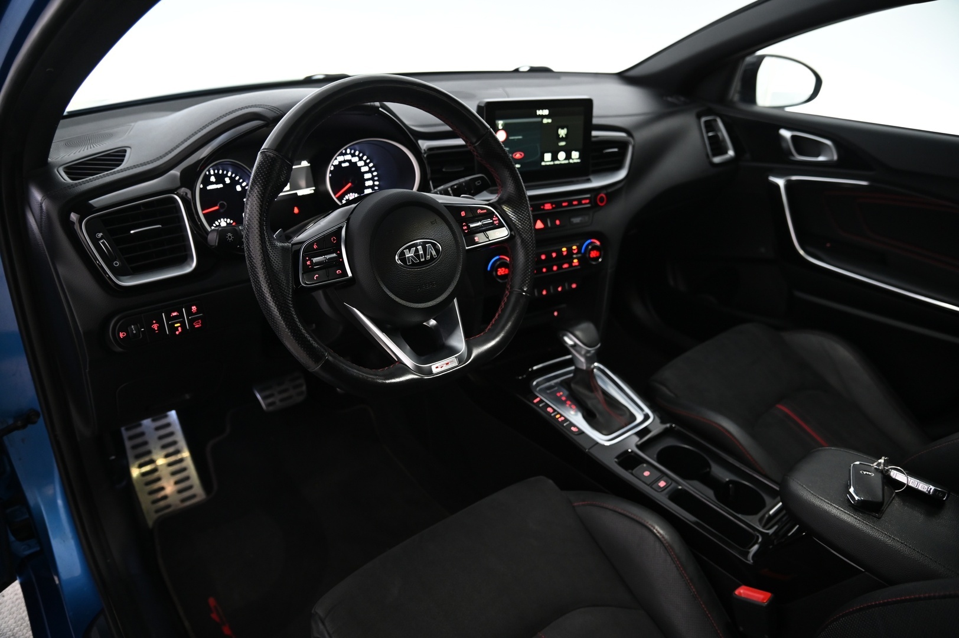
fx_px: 639
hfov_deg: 73.8
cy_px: 319
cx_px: 480
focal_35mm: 24
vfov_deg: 53.1
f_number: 4
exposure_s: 1/30
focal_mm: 24
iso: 2000
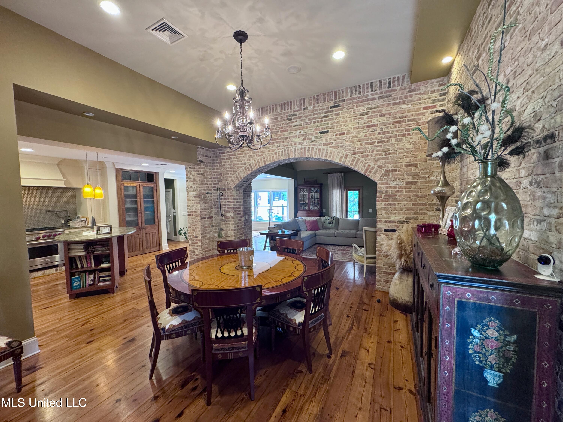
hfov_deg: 102.1
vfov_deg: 85.7
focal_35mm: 14
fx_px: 228
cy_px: 211
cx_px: 282
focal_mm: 2.22
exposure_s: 1/60
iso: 320
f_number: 2.2
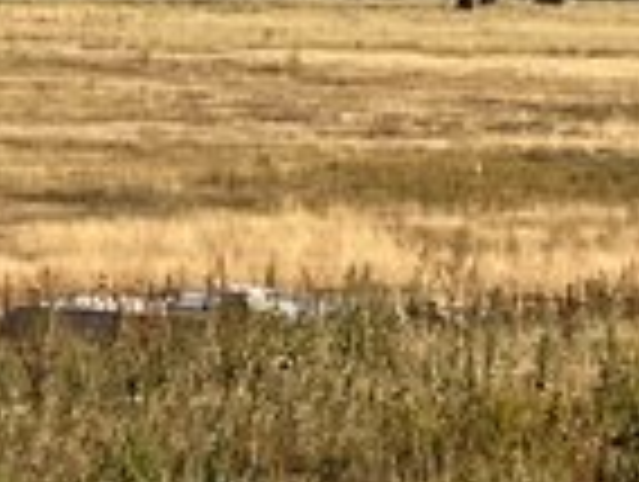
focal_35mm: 374
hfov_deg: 5.3
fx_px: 6916
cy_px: -914
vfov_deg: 3.9
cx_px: 356
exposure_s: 1/1996
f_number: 2
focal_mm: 6
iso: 20
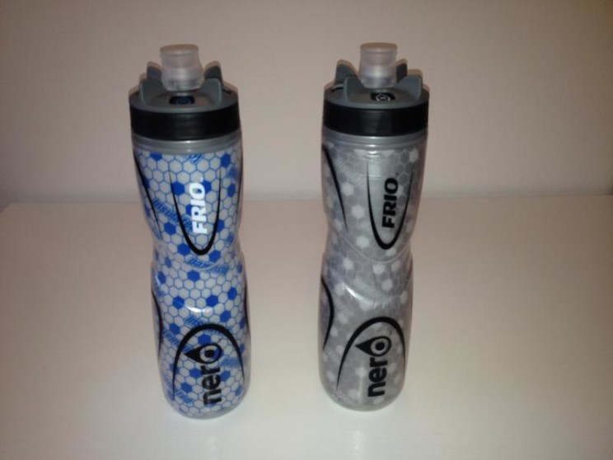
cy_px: 230
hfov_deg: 52.6
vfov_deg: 40.7
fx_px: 620
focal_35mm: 35
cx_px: 306
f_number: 2.4
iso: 50
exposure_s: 1/34
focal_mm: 4.28
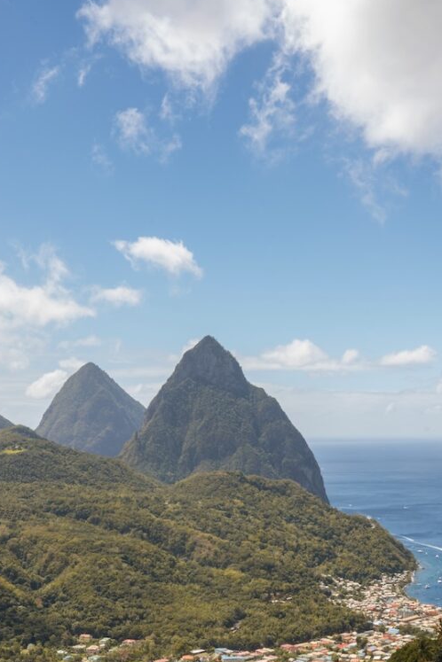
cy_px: 464
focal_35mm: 52
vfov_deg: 37.6
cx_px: 273
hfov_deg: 25.9
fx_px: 958
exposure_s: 1/40
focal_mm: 35
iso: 64
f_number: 16
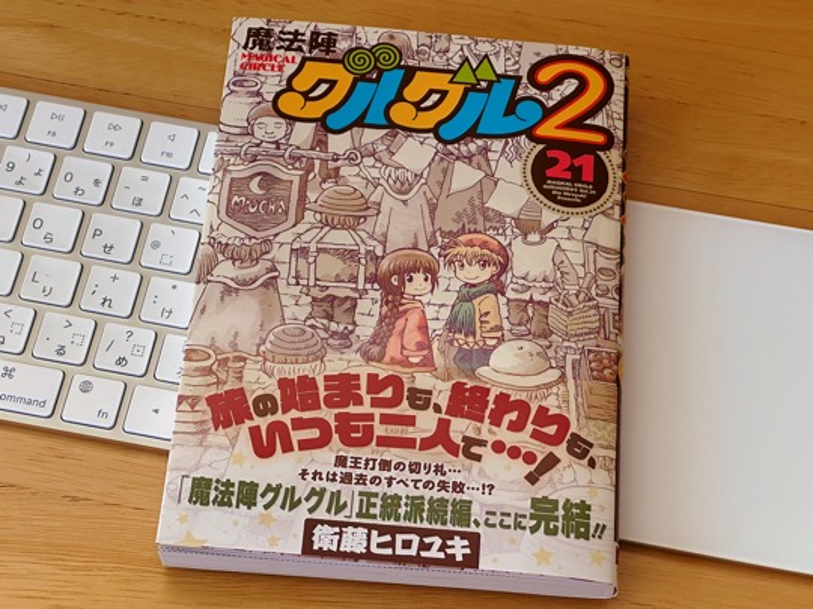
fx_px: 1808
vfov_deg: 19.1
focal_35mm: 77
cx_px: 406
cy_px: 304
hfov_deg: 25.3
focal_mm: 9
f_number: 2.8
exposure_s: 1/60
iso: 250
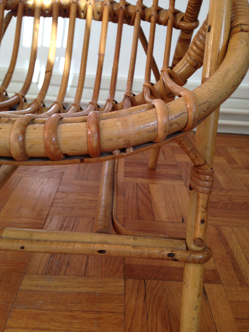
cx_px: 124
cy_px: 166
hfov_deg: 42.9
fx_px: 317
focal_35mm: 33
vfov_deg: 55.4
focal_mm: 4.12
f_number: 2.4
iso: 50
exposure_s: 1/30
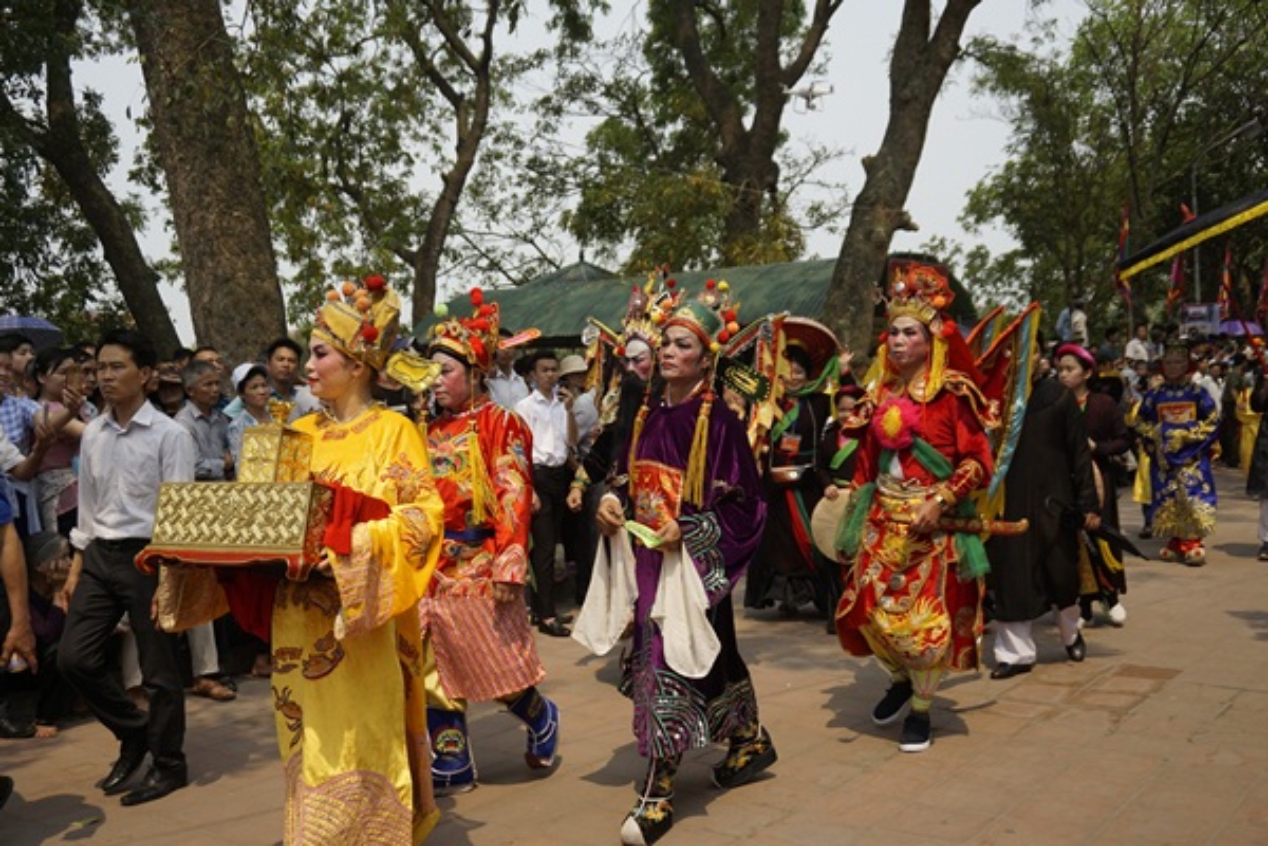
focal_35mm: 36
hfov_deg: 53.1
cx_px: 634
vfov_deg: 36.9
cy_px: 423
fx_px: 1268
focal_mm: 24
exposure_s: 1/2000
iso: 320
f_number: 4.5
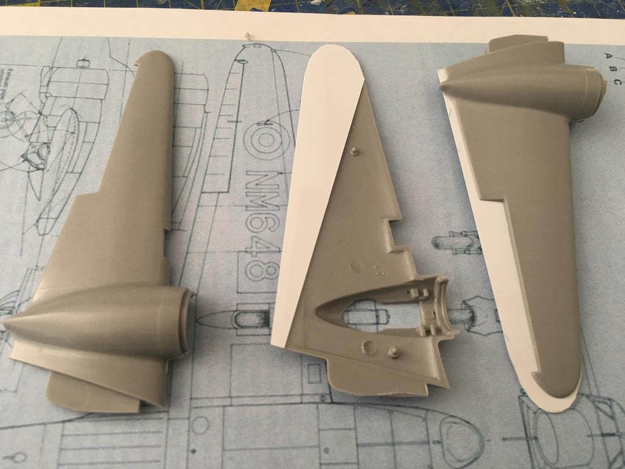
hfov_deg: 61.7
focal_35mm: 29
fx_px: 524
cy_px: 234
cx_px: 312
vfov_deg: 48.2
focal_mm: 4.15
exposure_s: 1/17
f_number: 2.2
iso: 50
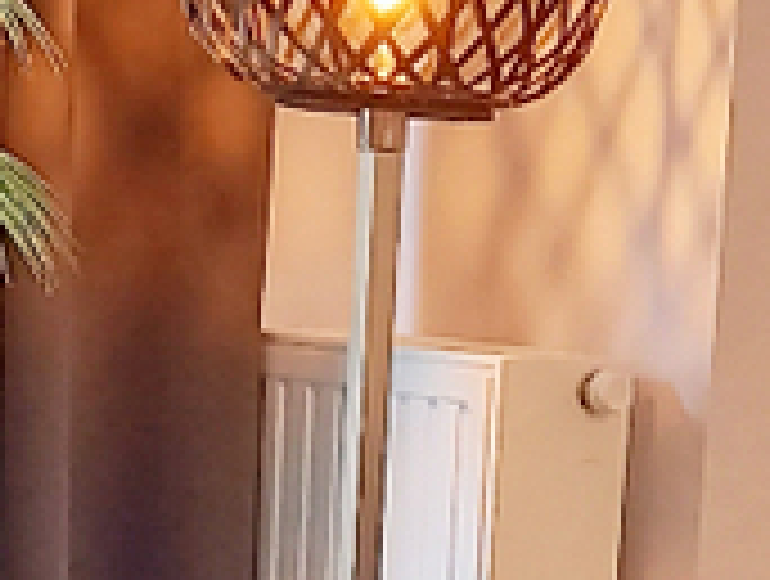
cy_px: 1182
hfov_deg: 11.3
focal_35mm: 175
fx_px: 3901
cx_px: 464
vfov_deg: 8.1
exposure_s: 1/33
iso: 400
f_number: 1.8
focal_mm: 4.65
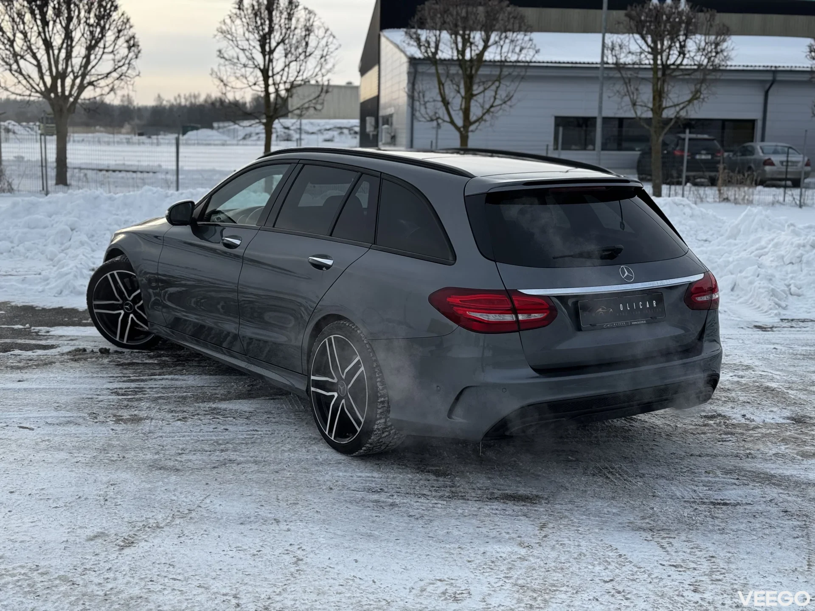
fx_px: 1130
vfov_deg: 30.3
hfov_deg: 39.7
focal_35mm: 48
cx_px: 408
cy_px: 306
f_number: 1.78
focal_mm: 6.76
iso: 64
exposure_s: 1/1152
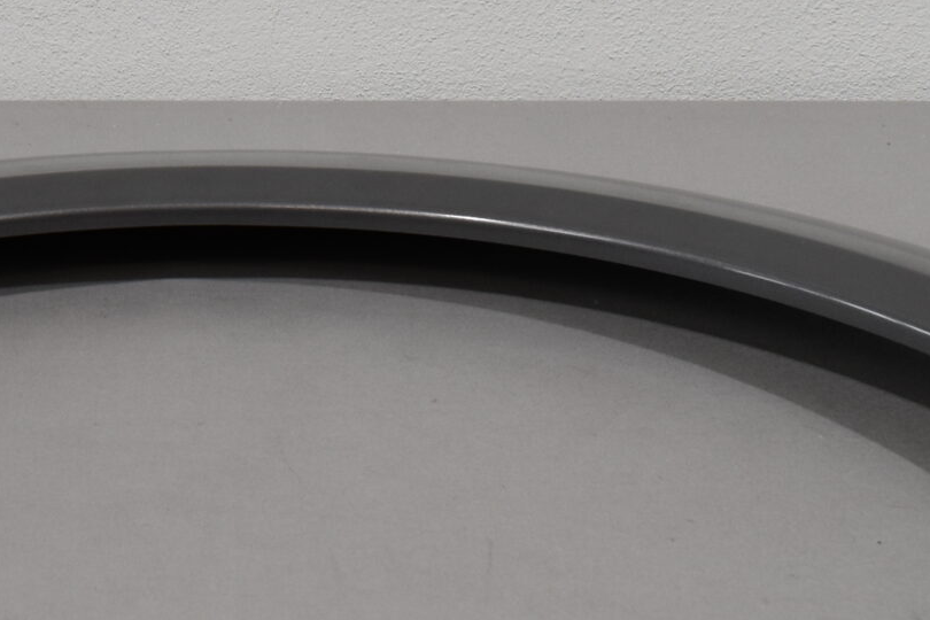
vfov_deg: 13.7
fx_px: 2572
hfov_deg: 20.3
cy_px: 187
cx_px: 197
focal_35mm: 100
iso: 400
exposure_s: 1/125
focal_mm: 21
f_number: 5.6
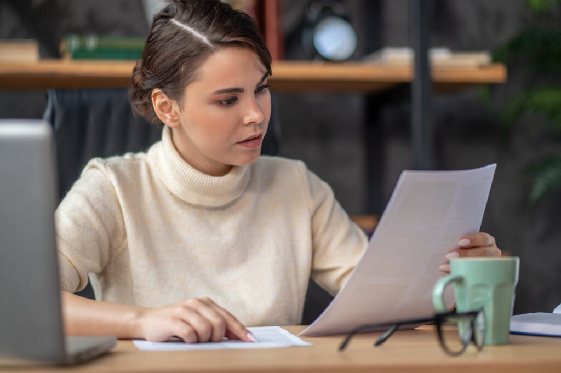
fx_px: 1323
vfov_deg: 16.0
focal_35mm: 85
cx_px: 280
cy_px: 186
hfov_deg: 23.9
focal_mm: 85
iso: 250
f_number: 2.2
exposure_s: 1/160
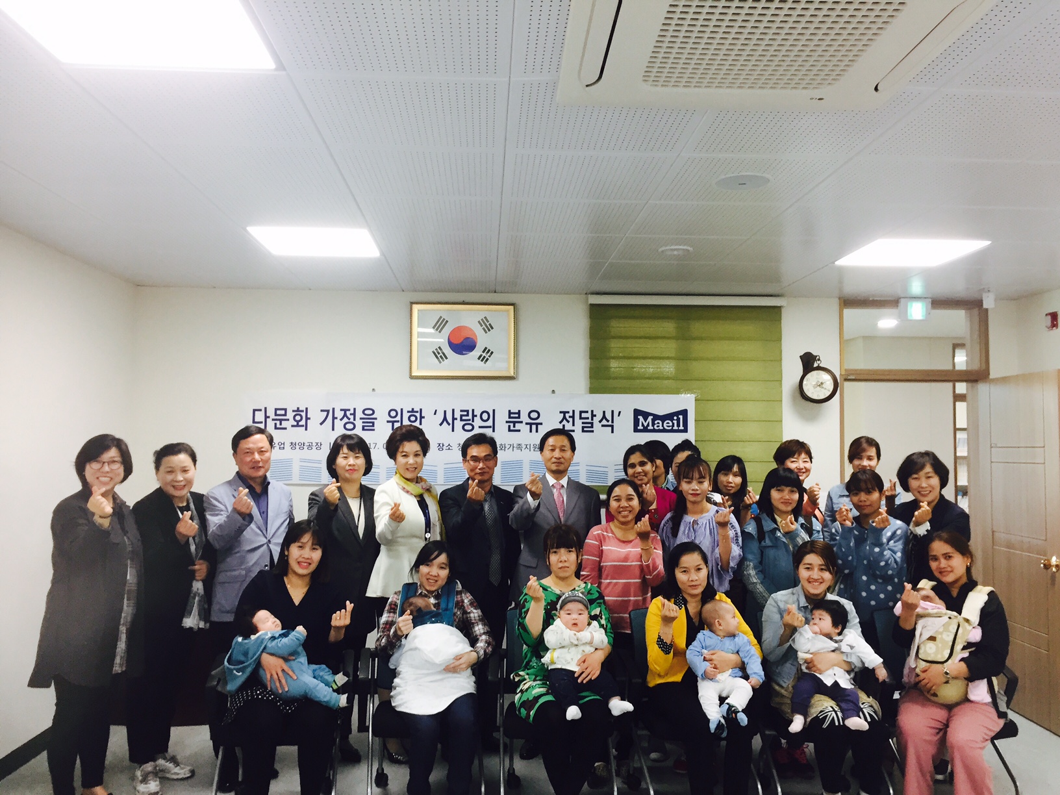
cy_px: 398
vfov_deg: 48.2
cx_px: 530
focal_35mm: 29
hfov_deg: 61.7
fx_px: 888
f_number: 2.2
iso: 40
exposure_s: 1/30
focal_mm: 4.15
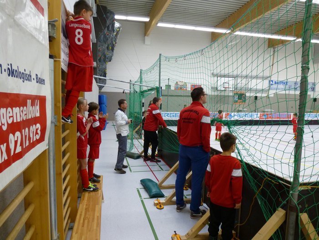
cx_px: 160
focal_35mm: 24
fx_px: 221
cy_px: 120
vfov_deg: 56.8
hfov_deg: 71.6
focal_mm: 4.3
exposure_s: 1/60
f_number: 3.3
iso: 320
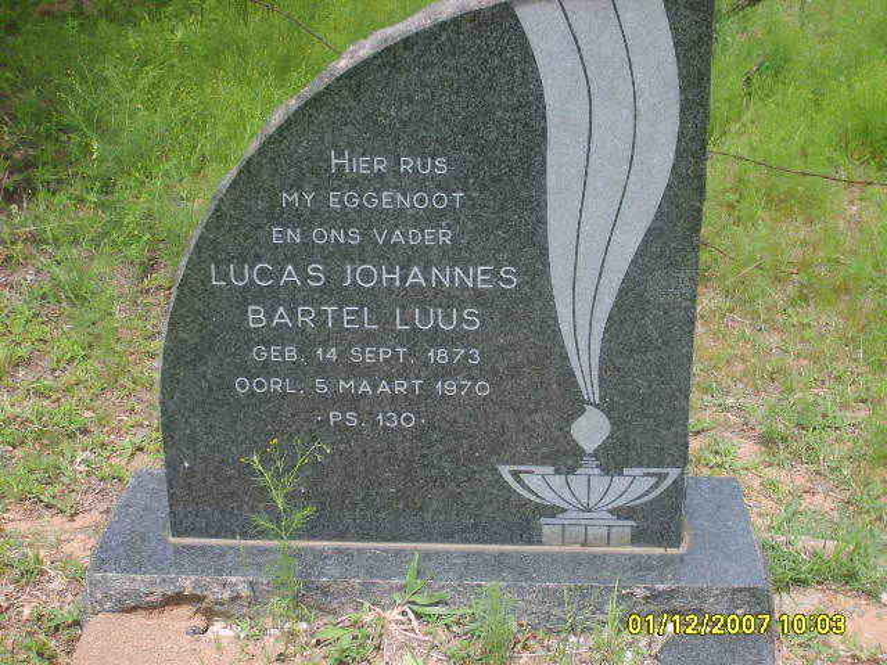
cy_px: 332
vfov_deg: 24.0
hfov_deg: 31.7
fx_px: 1563
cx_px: 444
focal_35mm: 61
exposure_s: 1/350
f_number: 3.6
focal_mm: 10.3
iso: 50
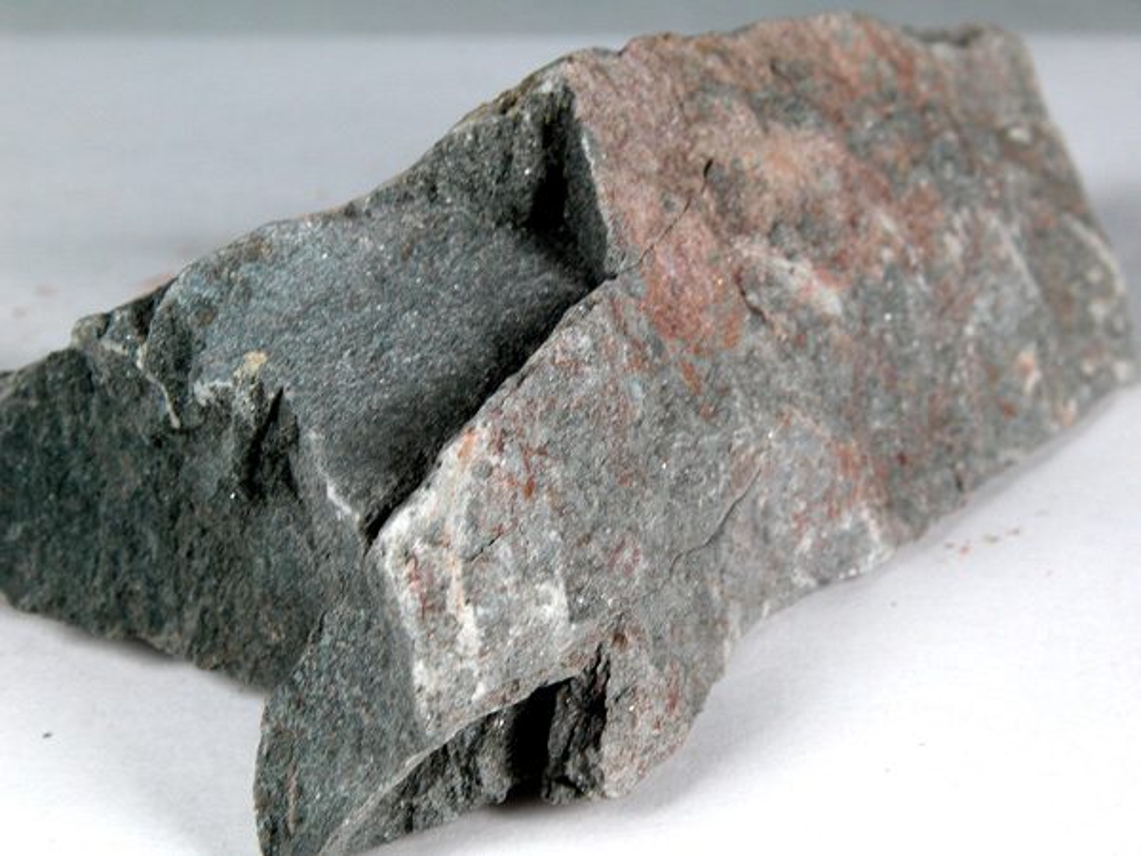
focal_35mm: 124
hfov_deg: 15.9
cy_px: 428
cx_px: 570
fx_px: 4087
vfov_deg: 12.0
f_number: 7.6
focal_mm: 31.9
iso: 100
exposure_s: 1/9.7
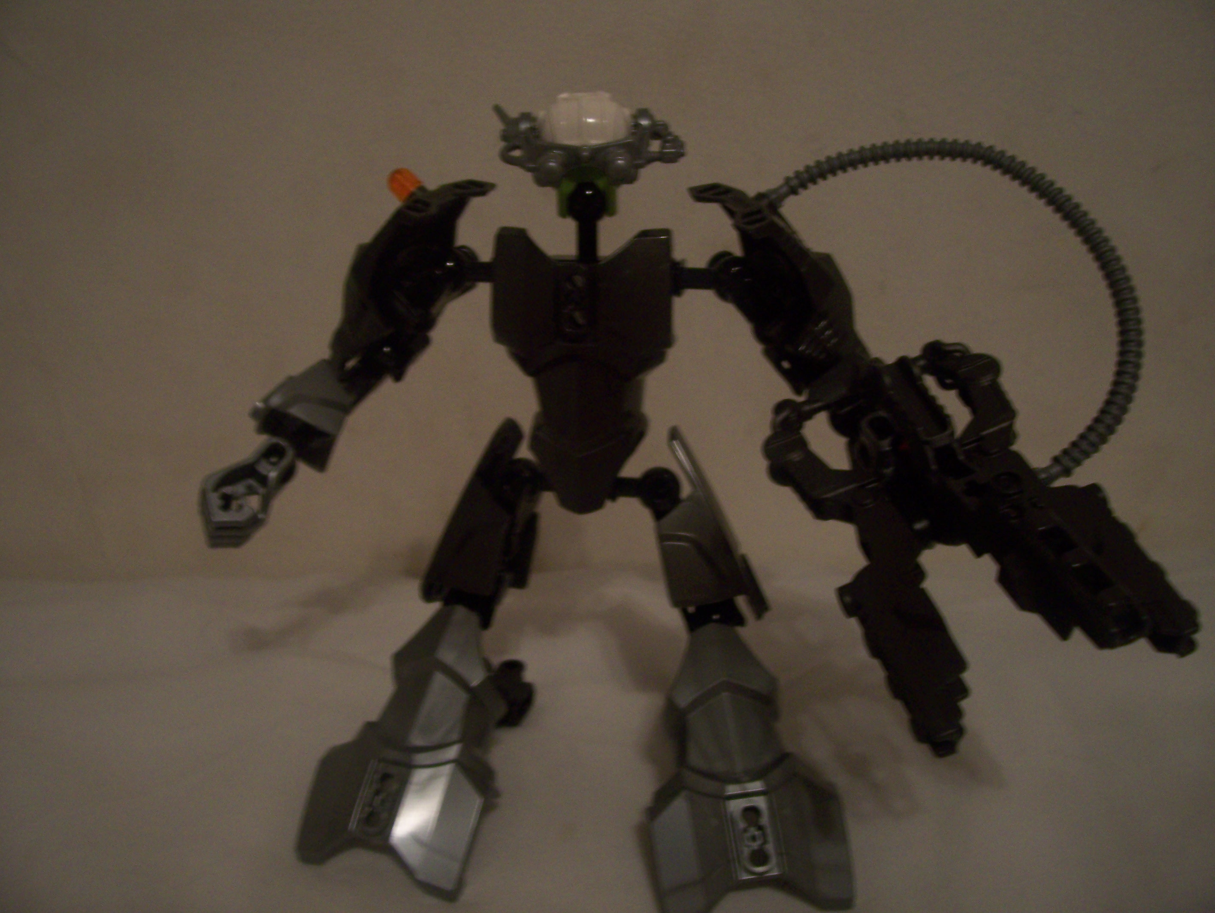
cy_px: 456
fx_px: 1194
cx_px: 608
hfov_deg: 53.9
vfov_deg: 41.8
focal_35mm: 34
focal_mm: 5.6
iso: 160
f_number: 2.7
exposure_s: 1/8
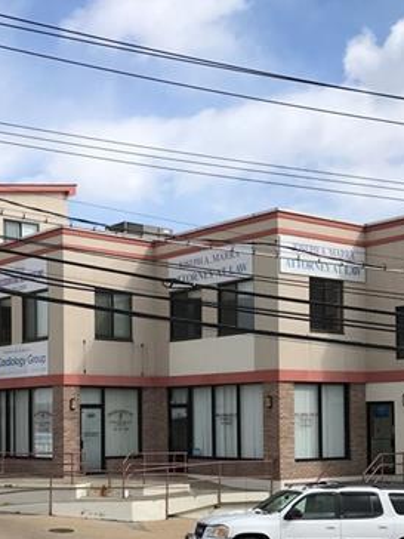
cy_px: 401
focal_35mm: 59
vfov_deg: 32.1
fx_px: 918
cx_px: 129
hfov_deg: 24.7
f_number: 1.8
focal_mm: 3.99
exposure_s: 1/2817
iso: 20
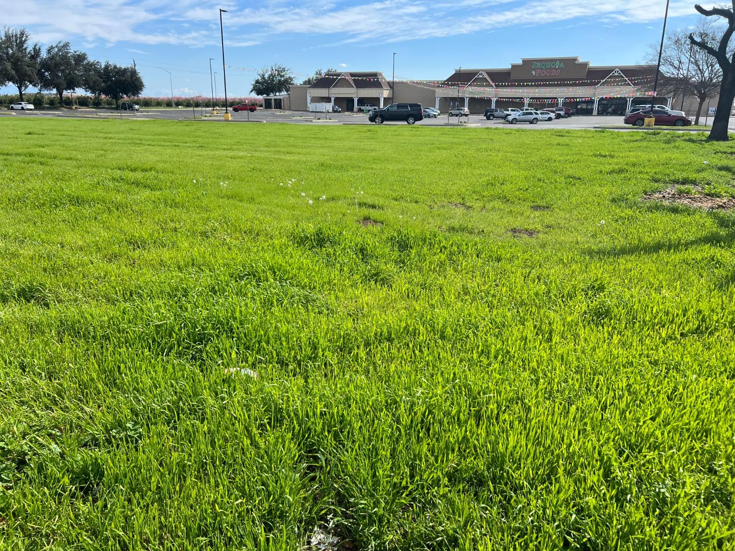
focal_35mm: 26
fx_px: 552
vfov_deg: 53.1
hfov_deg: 67.3
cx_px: 368
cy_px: 276
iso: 50
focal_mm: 5.7
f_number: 1.5
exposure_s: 1/2513
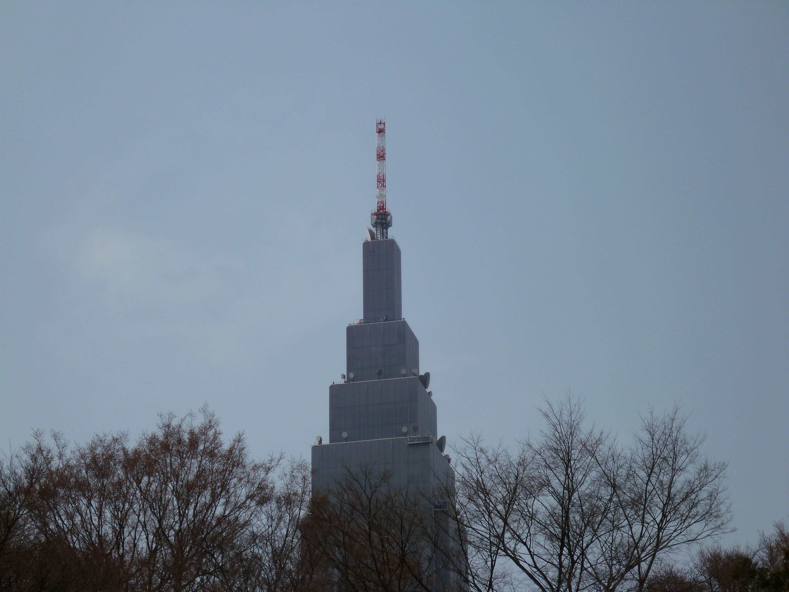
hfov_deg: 16.4
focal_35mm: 120
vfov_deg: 12.3
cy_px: 296
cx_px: 394
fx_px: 2735
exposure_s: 1/800
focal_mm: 21.5
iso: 100
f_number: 5.9
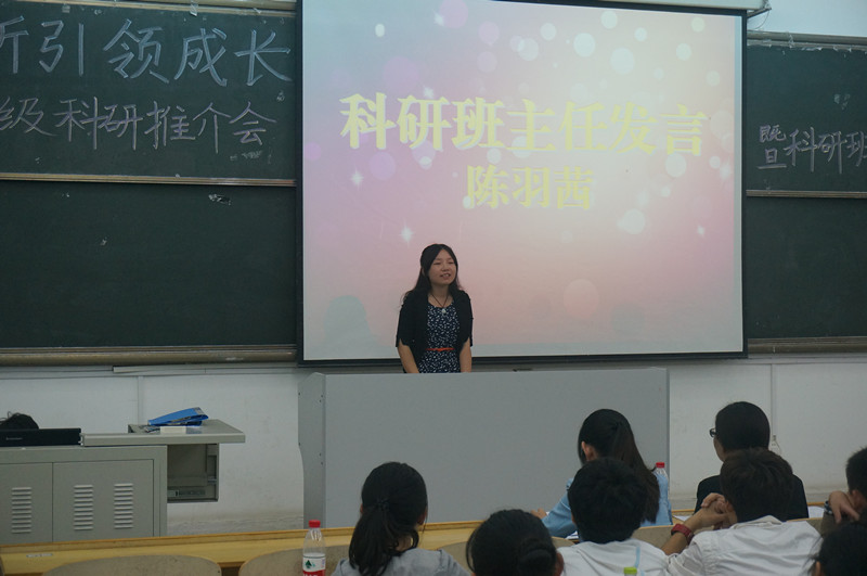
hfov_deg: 32.7
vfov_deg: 22.0
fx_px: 1479
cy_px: 288
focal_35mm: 62
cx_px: 434
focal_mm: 41
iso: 1000
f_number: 5.6
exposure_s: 1/80
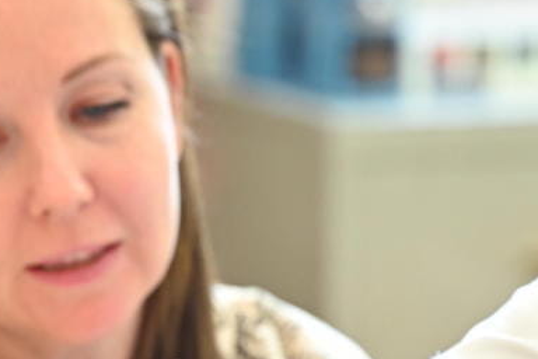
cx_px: 434
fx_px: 4901
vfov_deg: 4.2
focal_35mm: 328
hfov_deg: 6.3
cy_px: 161
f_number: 2.8
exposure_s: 1/200
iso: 1600
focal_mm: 89
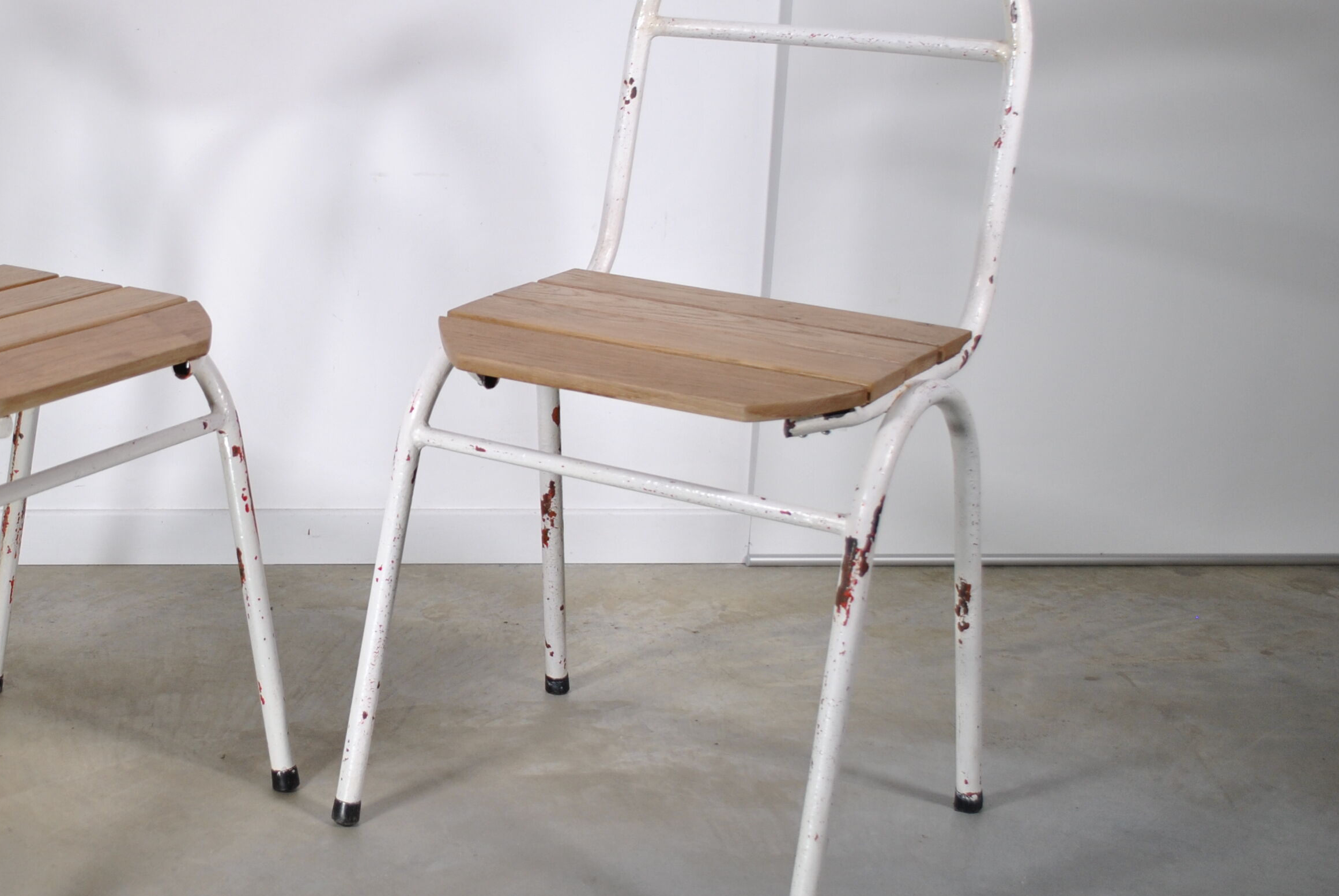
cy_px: 396
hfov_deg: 35.0
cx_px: 259
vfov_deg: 24.7
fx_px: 2048
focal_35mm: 55
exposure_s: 1/80
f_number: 3.8
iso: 200
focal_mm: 22
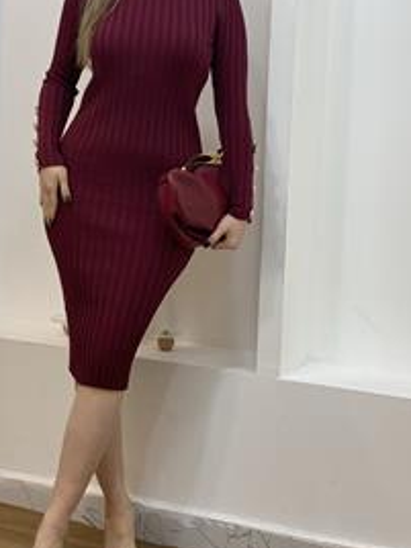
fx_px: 1266
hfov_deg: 18.4
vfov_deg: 24.4
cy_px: 216
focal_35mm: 80
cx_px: 168
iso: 80
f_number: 2
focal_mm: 6
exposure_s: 1/100
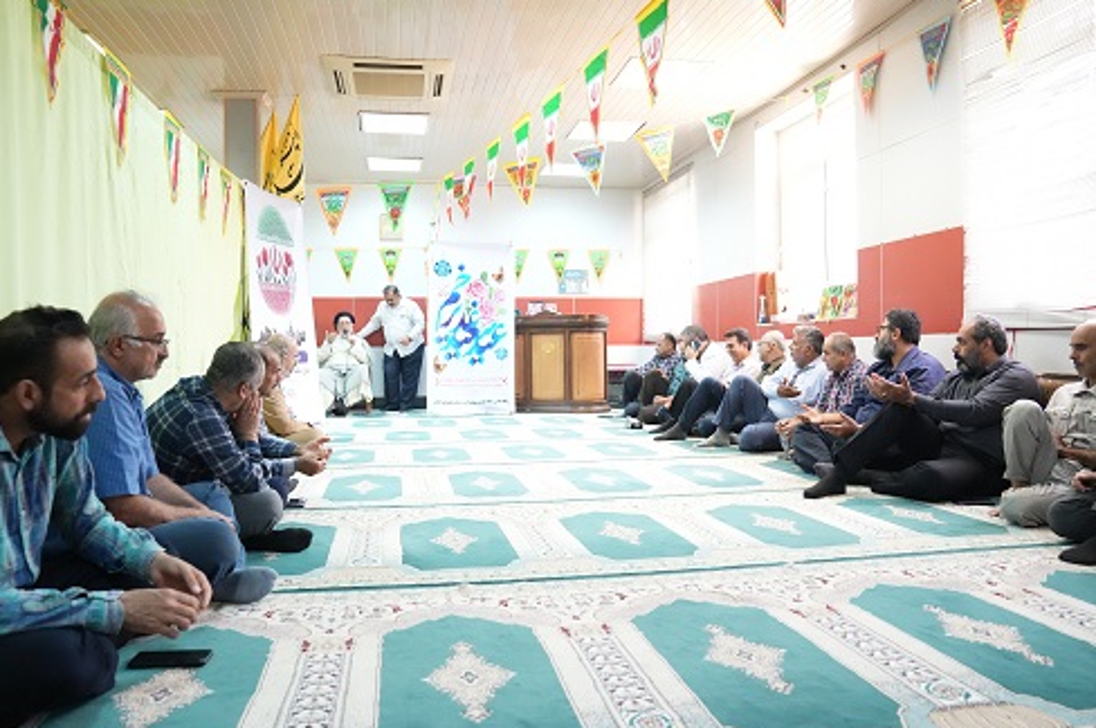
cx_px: 528
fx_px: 760
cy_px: 366
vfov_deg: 51.2
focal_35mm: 25
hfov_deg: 71.6
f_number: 3.5
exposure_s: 1/400
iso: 10000
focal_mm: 24
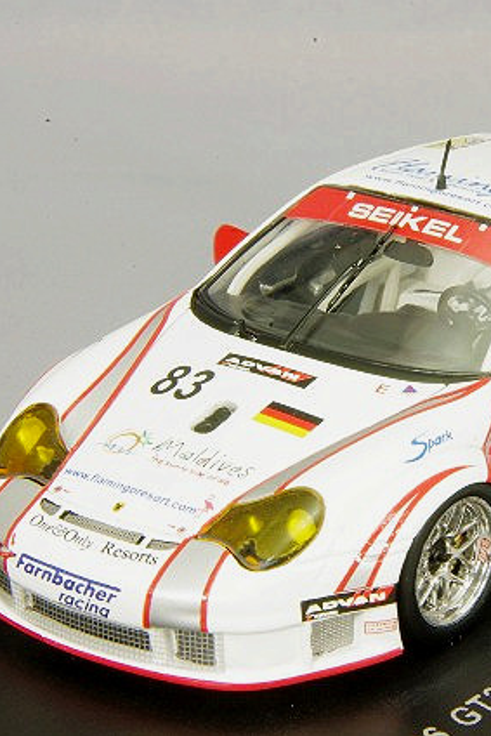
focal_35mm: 169
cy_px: 367
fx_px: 3454
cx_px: 413
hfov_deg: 8.1
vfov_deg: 12.2
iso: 400
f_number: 32
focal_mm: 75
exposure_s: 1
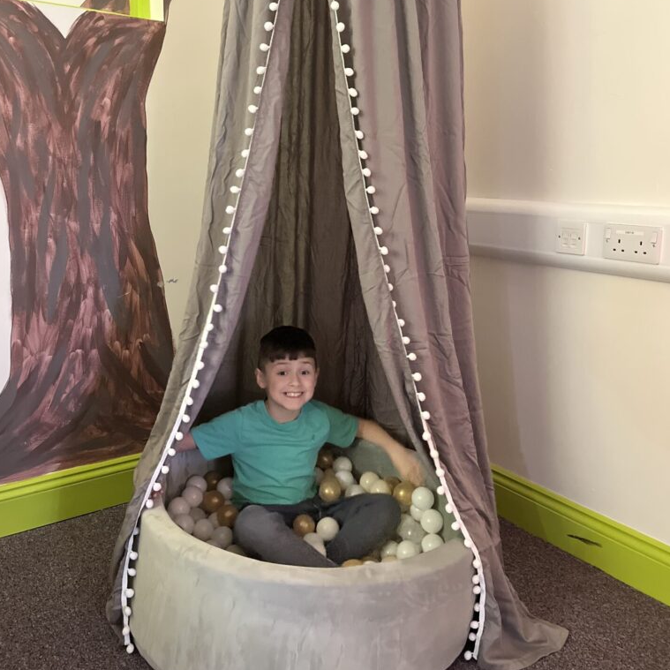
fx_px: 679
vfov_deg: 52.2
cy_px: 269
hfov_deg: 52.5
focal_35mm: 31
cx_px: 335
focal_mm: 5.1
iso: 800
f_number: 1.6
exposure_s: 1/26
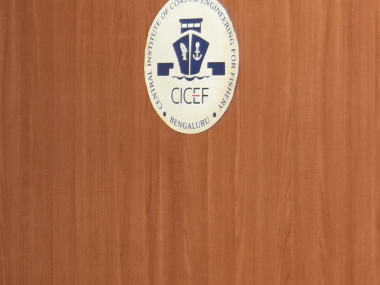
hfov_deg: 7.1
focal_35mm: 246
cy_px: 176
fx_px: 2700
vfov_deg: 6.0
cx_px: -811
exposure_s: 1/100
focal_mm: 38
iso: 800
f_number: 5
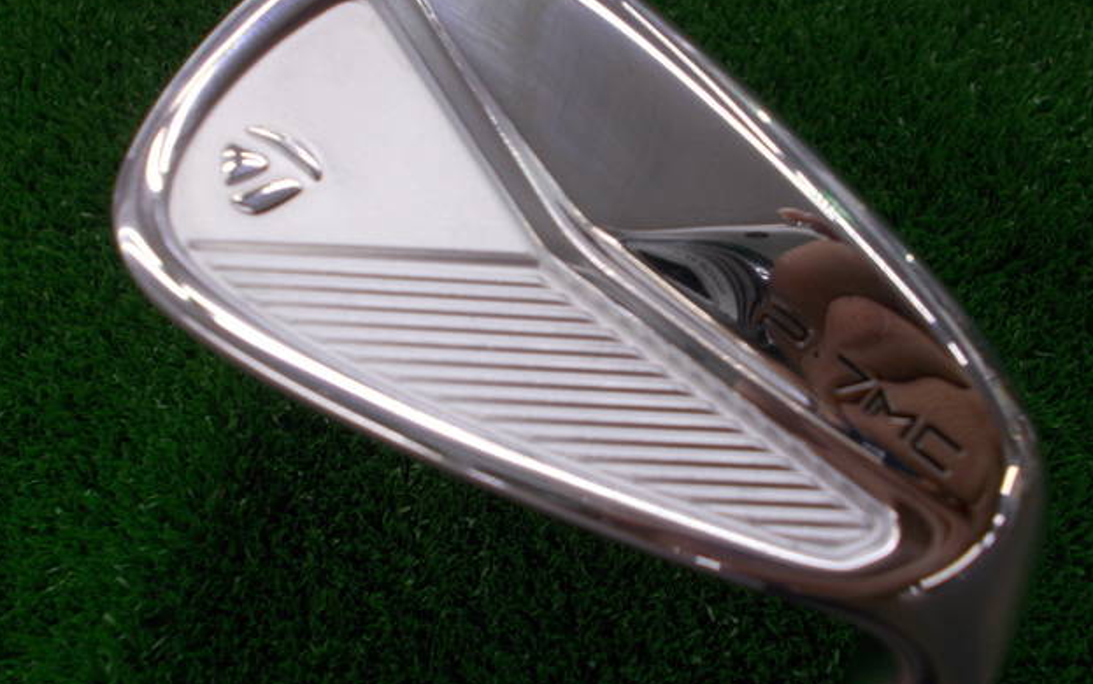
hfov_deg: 52.7
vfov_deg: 34.4
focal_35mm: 37
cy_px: 302
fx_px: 1103
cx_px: 551
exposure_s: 1/30
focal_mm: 6
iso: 80
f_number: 3.6
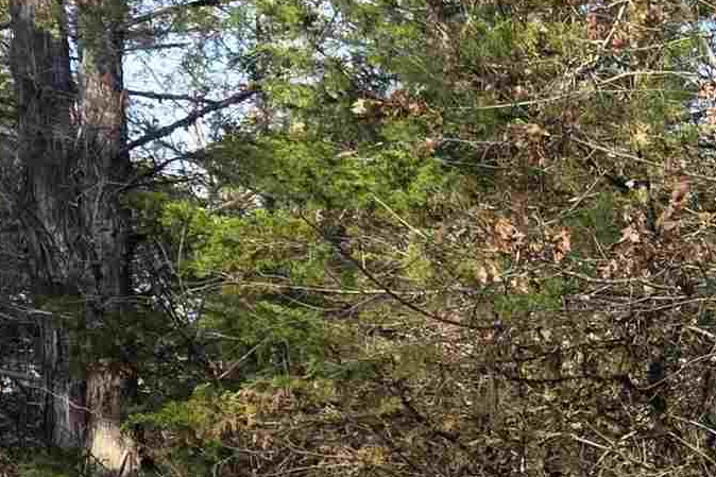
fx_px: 2167
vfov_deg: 12.4
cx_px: 1497
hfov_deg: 14.8
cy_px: 498
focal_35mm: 109
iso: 25
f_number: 1.7
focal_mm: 6.3
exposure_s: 1/359
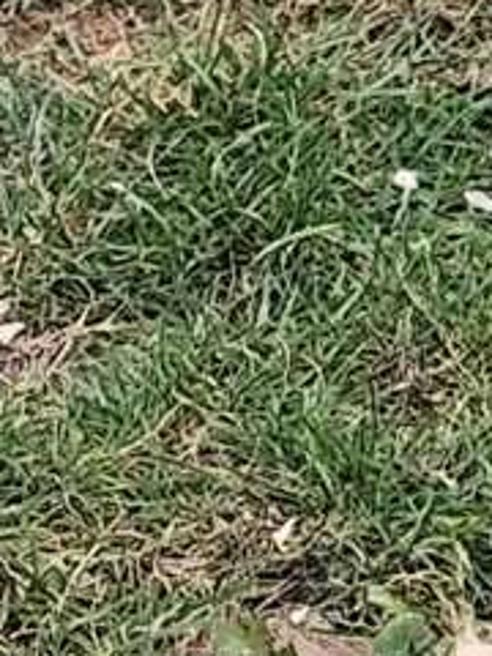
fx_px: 8528
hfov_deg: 3.3
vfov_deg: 4.4
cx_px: 1082
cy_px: 875
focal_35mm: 450
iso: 80
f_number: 1.65
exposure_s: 1/120
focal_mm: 6.14
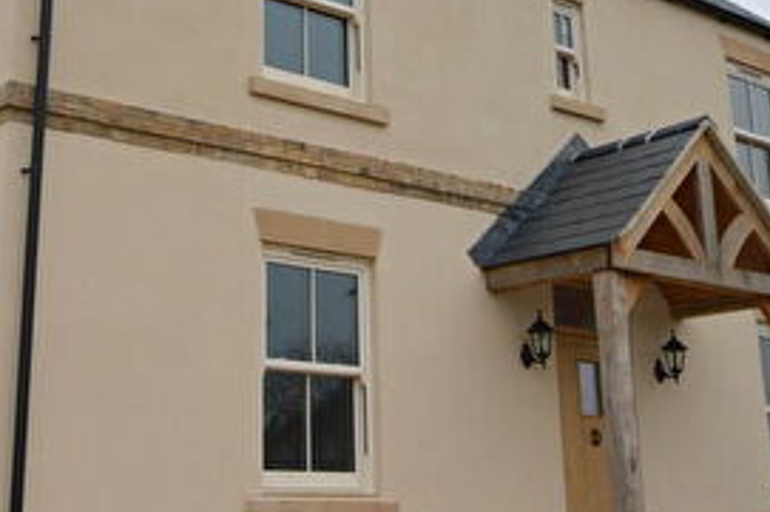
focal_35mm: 62
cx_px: 298
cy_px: 54
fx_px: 1325
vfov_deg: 21.4
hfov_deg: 32.3
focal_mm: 16
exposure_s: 1/200
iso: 100
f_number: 7.1
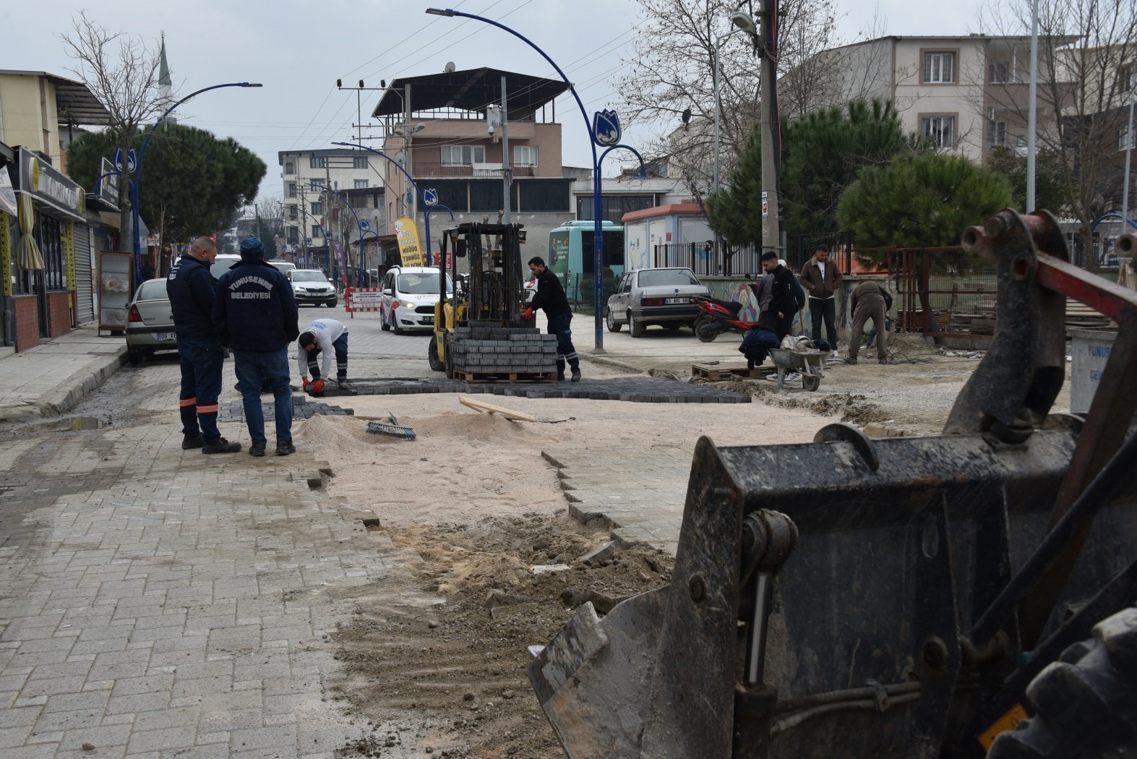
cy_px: 380
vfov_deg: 30.5
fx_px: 1390
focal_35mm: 44
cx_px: 568
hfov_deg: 44.5
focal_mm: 44
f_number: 11
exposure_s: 1/500
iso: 1000
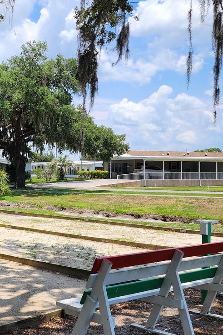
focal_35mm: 52
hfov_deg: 24.7
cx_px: -5
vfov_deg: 38.2
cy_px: 158
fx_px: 483
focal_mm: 6.4
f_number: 1.8
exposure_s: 1/1000
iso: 12
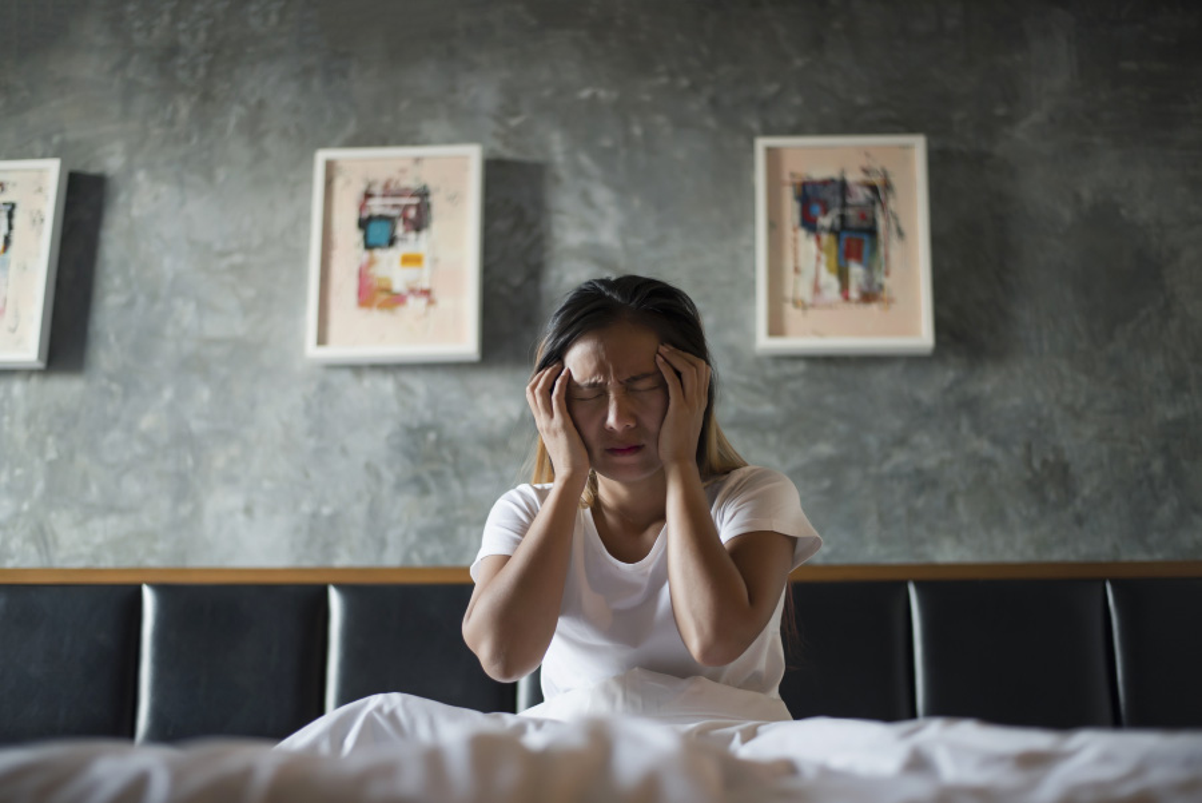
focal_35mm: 50
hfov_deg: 39.6
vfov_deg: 27.0
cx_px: 601
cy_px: 402
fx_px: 1670
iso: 400
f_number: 1.8
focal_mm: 50
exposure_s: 1/100
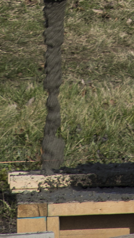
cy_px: -405
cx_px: 201
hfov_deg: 1.5
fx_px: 4995
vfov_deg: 2.7
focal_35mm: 791
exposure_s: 1/250
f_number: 10
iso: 200
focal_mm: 120
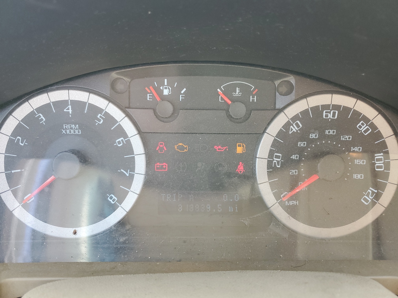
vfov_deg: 53.1
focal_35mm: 26
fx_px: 299
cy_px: 149
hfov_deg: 67.3
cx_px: 199
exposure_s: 1/120
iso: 82
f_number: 1.5
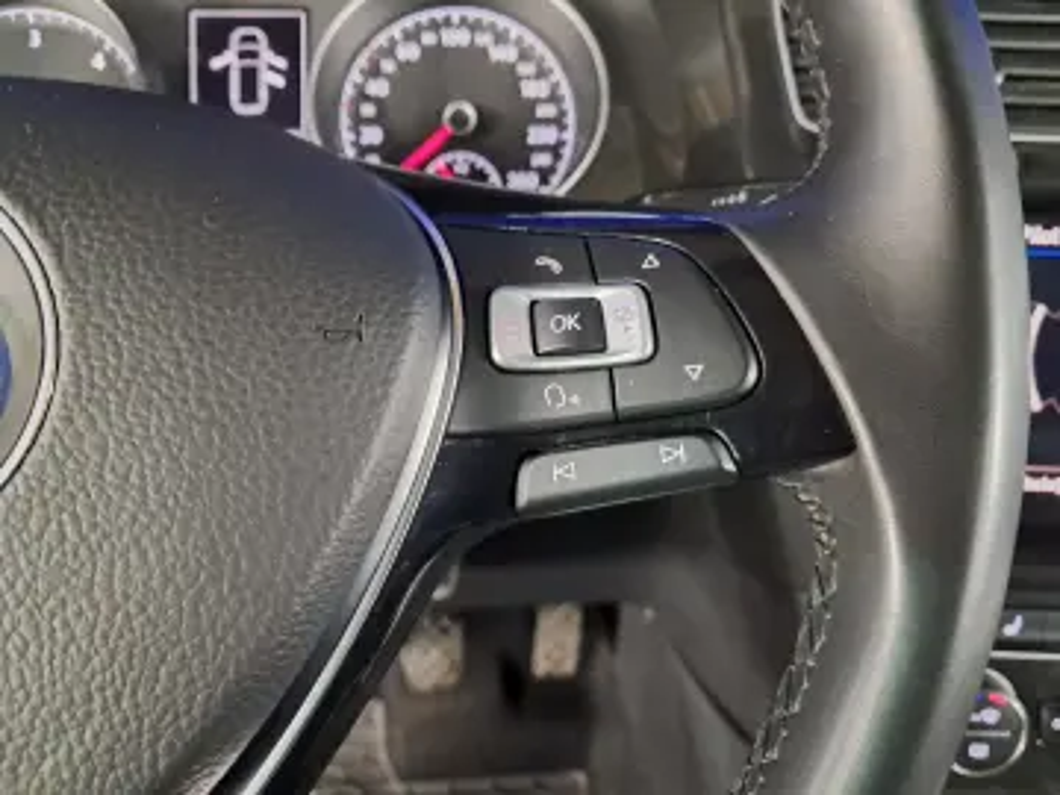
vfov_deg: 51.4
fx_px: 827
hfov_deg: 65.3
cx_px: 530
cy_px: 398
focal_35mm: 27
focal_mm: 4
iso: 1000
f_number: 1.8
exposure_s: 1/20
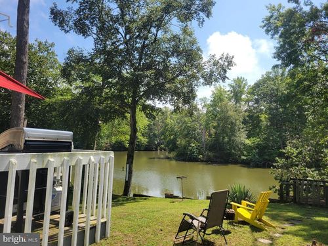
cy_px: 123
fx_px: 246
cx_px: 164
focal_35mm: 26
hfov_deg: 67.3
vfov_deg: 53.1
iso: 40
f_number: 1.8
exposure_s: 1/1839
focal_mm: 5.4
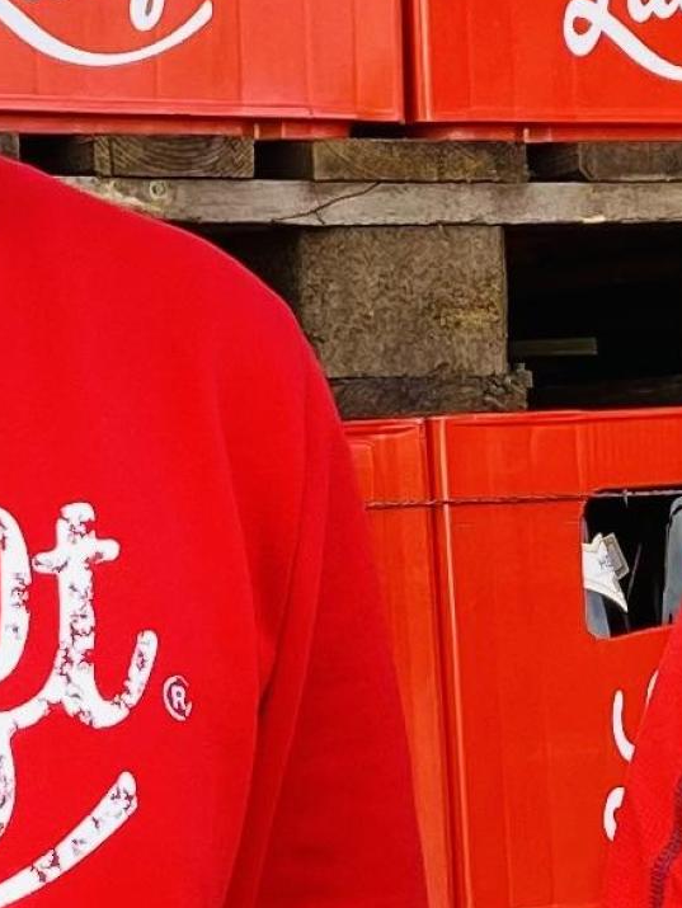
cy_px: -180
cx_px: 517
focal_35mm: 93
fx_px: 2441
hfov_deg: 15.8
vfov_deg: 19.8
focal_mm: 4.25
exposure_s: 1/156
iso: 32
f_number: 1.8
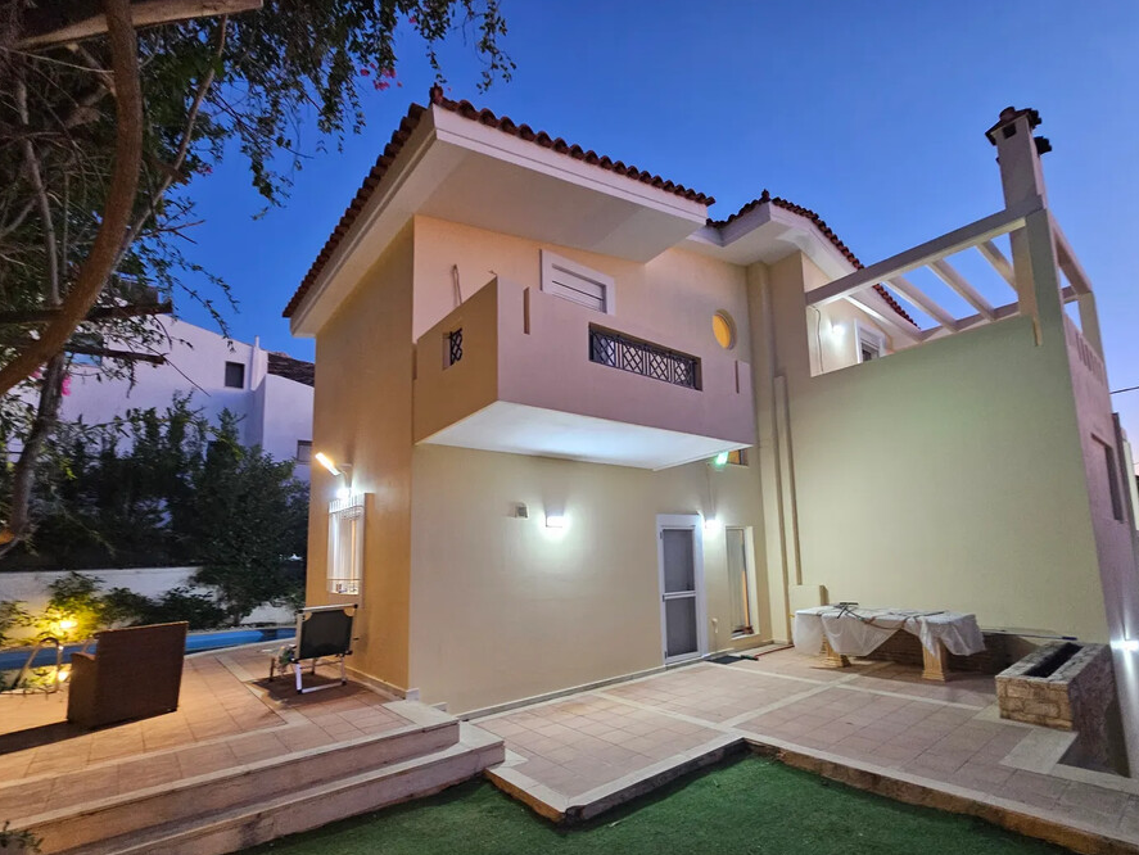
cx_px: 614
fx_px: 494
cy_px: 489
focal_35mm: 15
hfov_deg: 98.0
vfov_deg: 81.3
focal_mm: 2.2
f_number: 2.2
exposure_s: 1/33.3
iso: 500
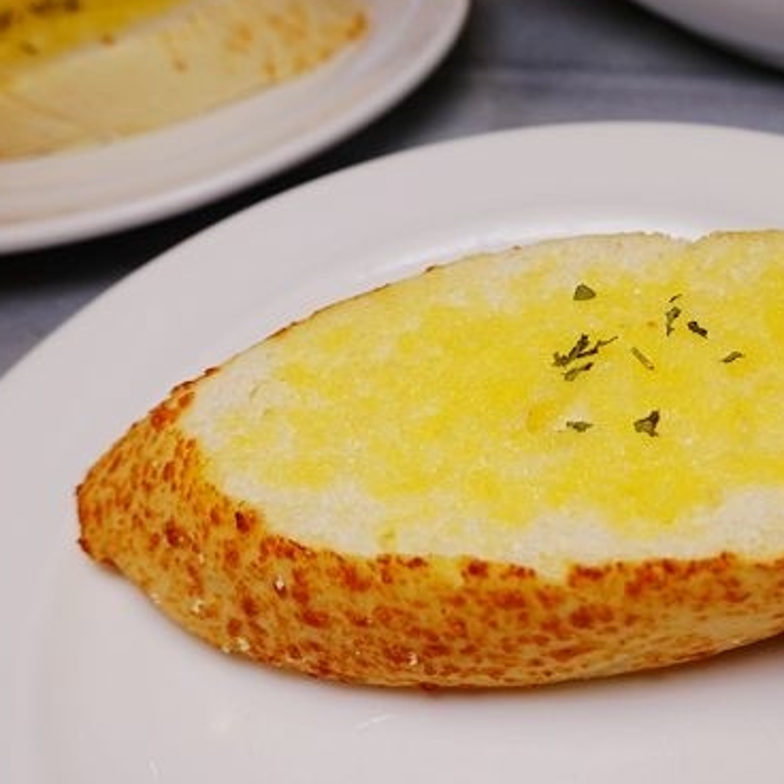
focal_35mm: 36
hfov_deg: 44.3
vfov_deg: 46.0
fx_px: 922
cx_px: 601
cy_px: 365
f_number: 4
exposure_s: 1/200
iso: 125
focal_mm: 9
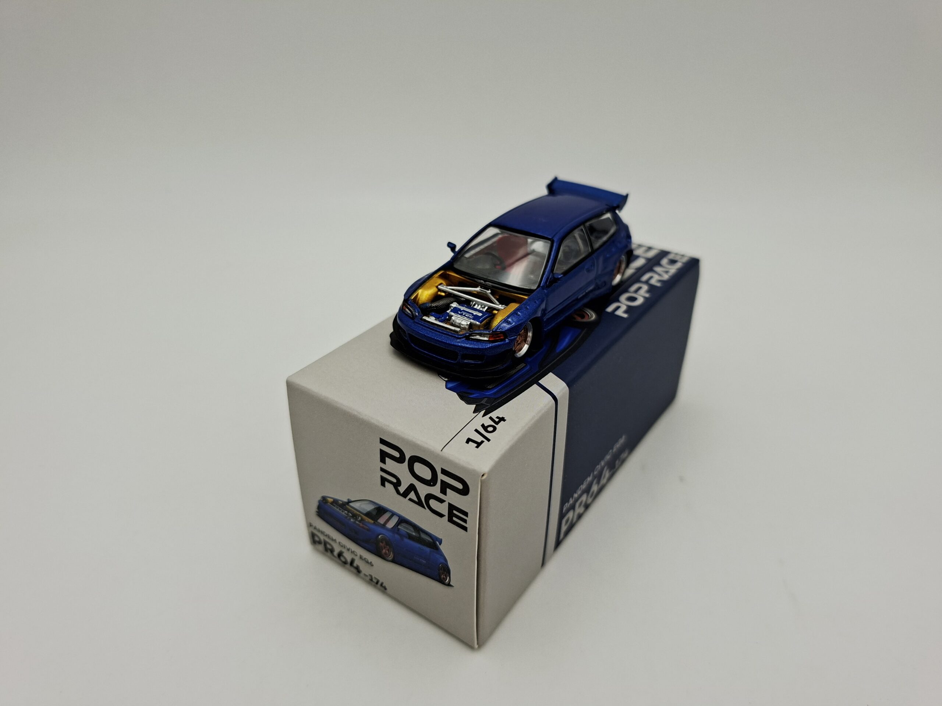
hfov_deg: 73.9
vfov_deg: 58.9
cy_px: 353
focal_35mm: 23
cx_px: 471
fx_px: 626
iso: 50
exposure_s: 1/405
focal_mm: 5.54
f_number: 1.8
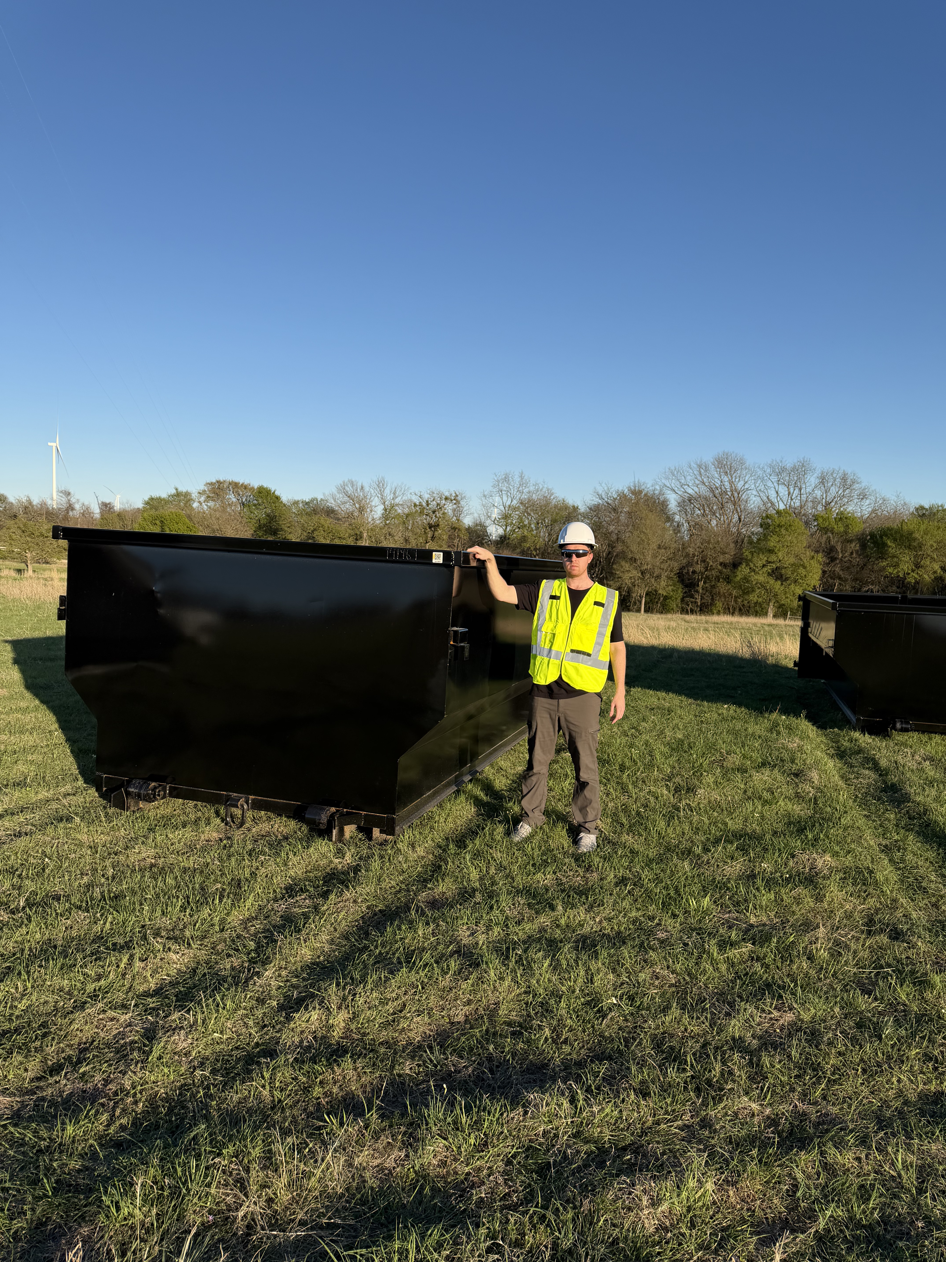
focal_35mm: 24
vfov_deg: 71.6
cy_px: 631
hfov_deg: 56.8
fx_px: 875
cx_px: 473
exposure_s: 1/3584
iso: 80
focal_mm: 6.76
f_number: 1.78
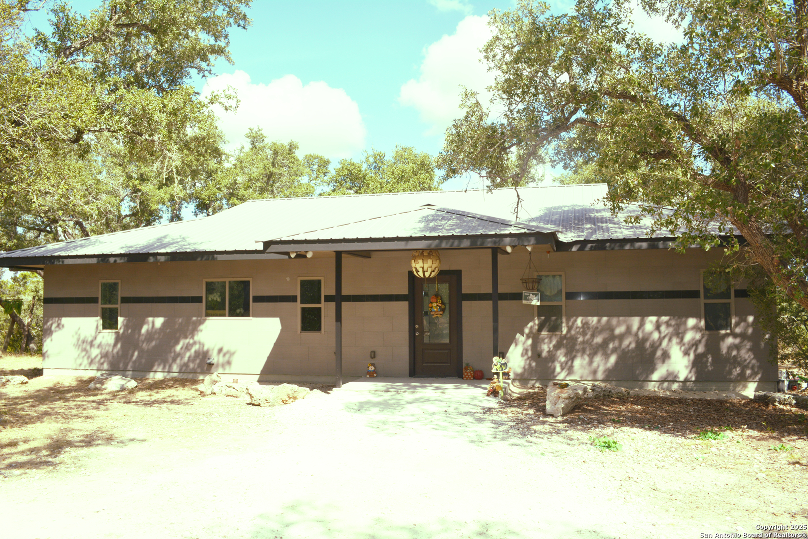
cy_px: 270
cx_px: 404
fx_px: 673
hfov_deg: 61.9
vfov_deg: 43.6
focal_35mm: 30
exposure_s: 1/200
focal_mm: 20
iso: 100
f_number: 11
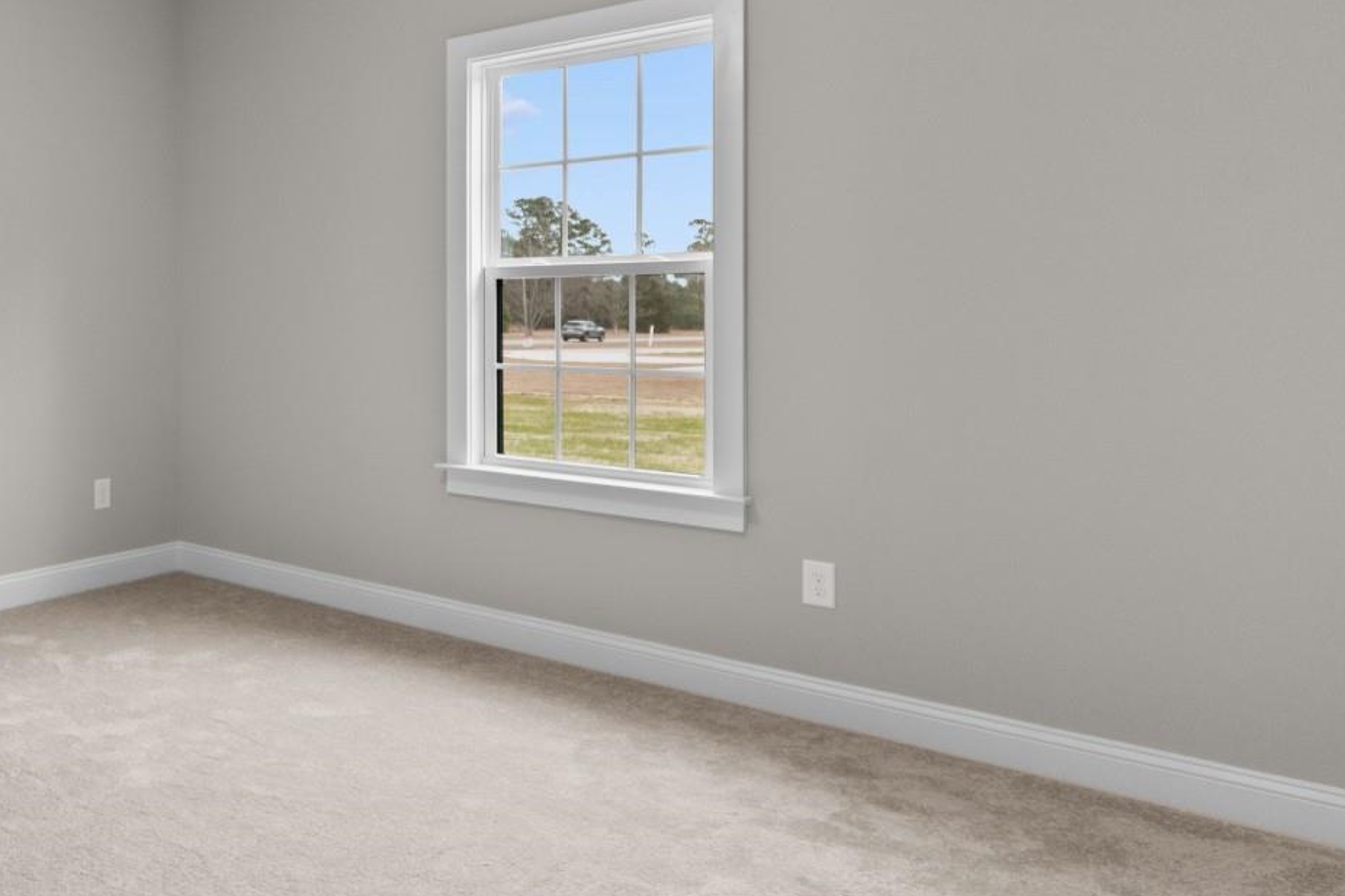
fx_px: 1046
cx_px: 234
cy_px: 283
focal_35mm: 28
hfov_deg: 59.3
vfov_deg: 45.5
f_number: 4.8
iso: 100
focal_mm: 11
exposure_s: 1/2
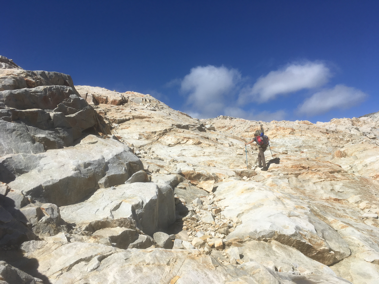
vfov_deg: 48.2
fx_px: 318
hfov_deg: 61.7
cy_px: 142
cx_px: 190
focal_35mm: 29
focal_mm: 4.15
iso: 25
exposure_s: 1/3344
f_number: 2.2
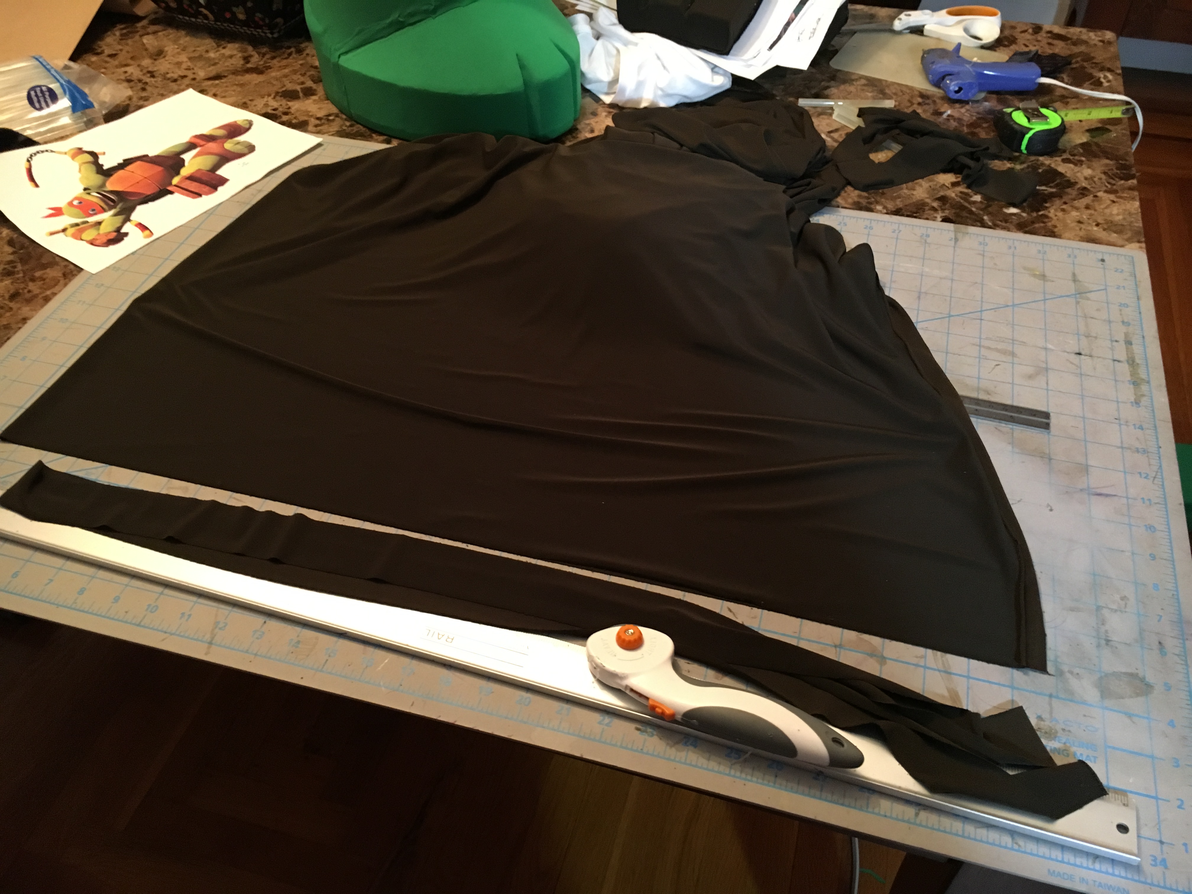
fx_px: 999
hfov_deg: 61.7
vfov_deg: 48.2
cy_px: 447
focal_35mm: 29
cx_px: 596
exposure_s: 1/15
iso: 200
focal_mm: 4.15
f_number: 2.2
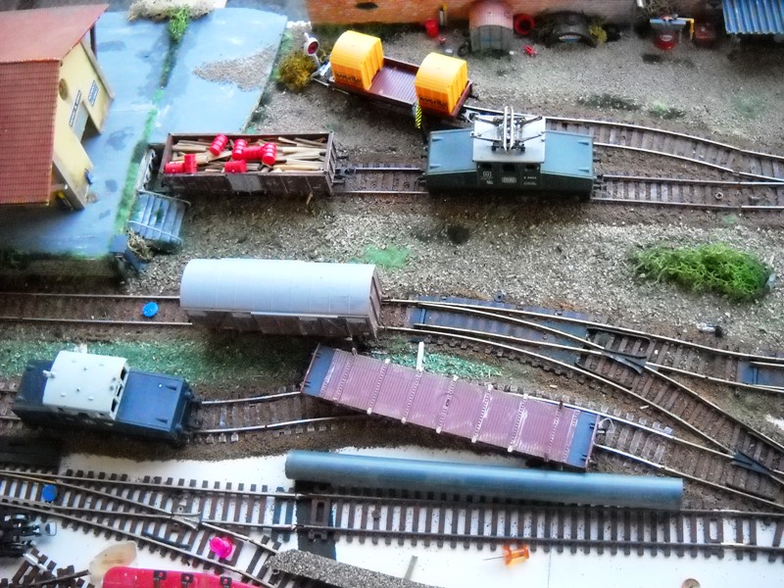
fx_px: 929
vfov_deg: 35.1
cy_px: 294
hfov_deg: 45.8
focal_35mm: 41
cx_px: 392
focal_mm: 6.72
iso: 800
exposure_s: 1/154
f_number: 3.1
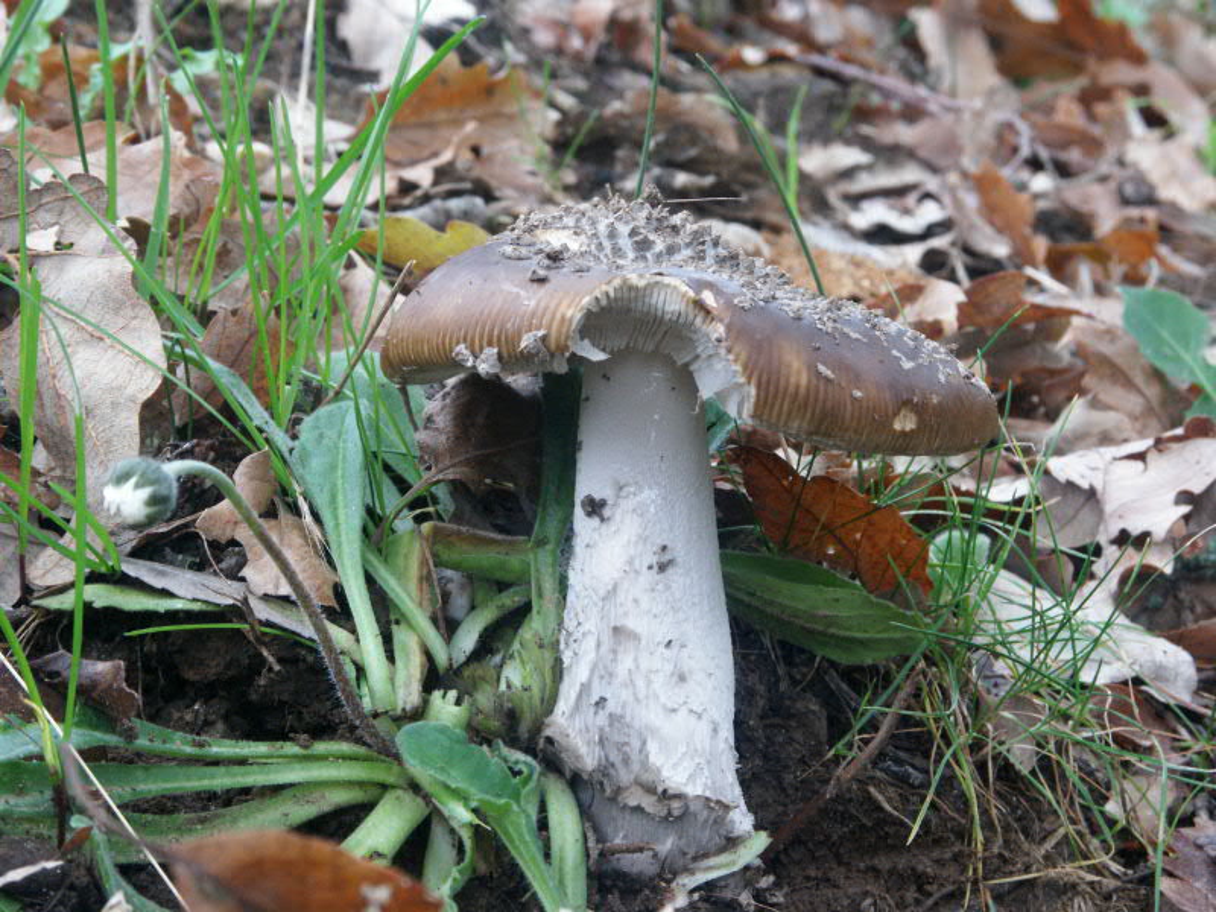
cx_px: 608
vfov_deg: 10.9
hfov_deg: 14.5
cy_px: 456
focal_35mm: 136
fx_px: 4777
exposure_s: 1/8
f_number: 8
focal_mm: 34.57
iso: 200
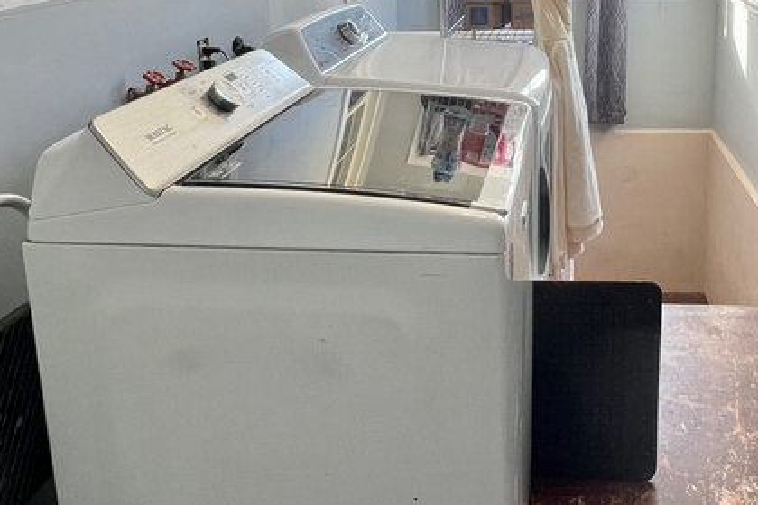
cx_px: 541
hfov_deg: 55.2
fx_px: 695
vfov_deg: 37.7
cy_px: 65
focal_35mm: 33
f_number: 1.8
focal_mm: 1.57
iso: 125
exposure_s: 1/60
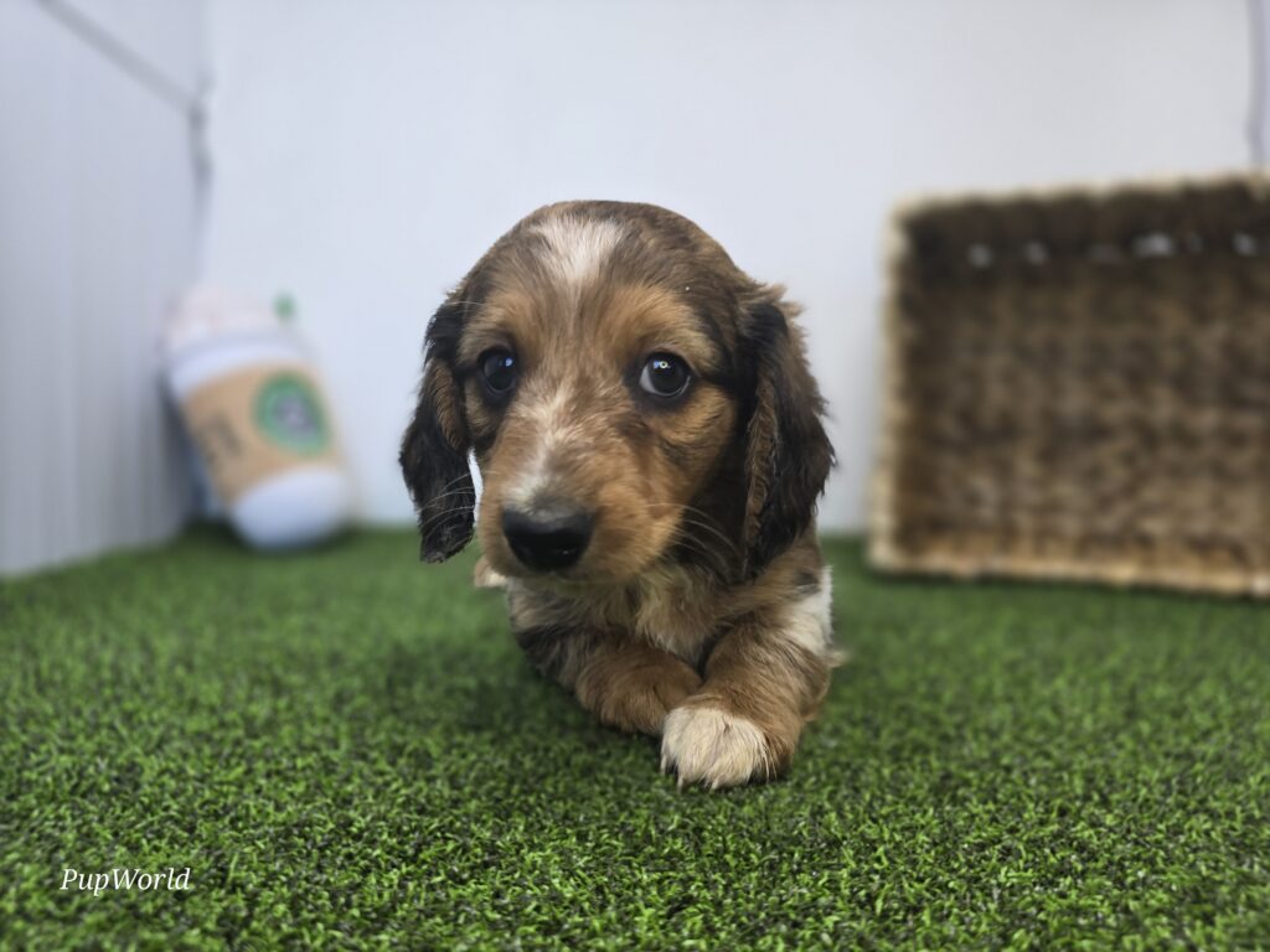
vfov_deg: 58.9
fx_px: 844
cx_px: 635
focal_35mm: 23
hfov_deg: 73.9
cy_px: 476
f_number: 1.7
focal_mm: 6.3
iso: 50
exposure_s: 1/120
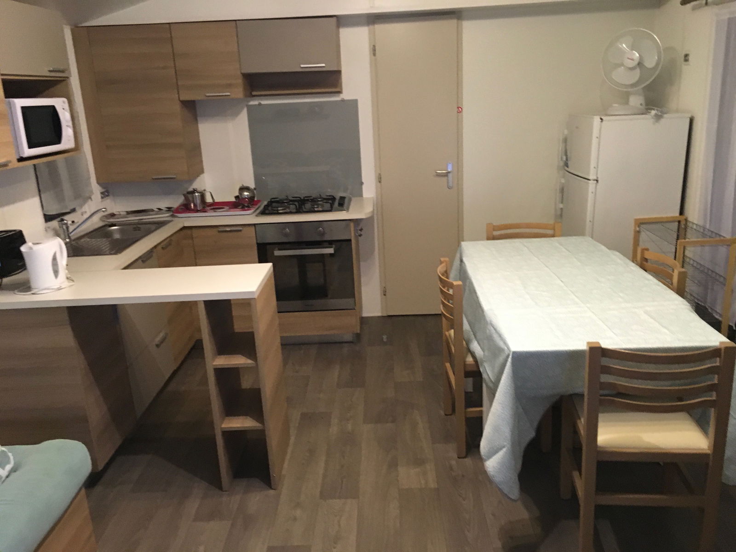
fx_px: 617
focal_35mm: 29
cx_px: 368
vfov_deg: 48.2
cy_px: 276
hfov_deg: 61.7
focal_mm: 4.15
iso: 200
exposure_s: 1/17
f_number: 2.2
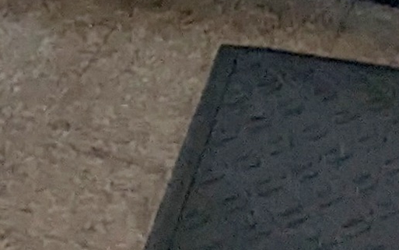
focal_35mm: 135
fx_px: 1468
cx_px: 155
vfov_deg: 7.5
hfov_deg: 15.5
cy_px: -688
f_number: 2.2
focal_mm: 2.35
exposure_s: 1/64.7
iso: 336
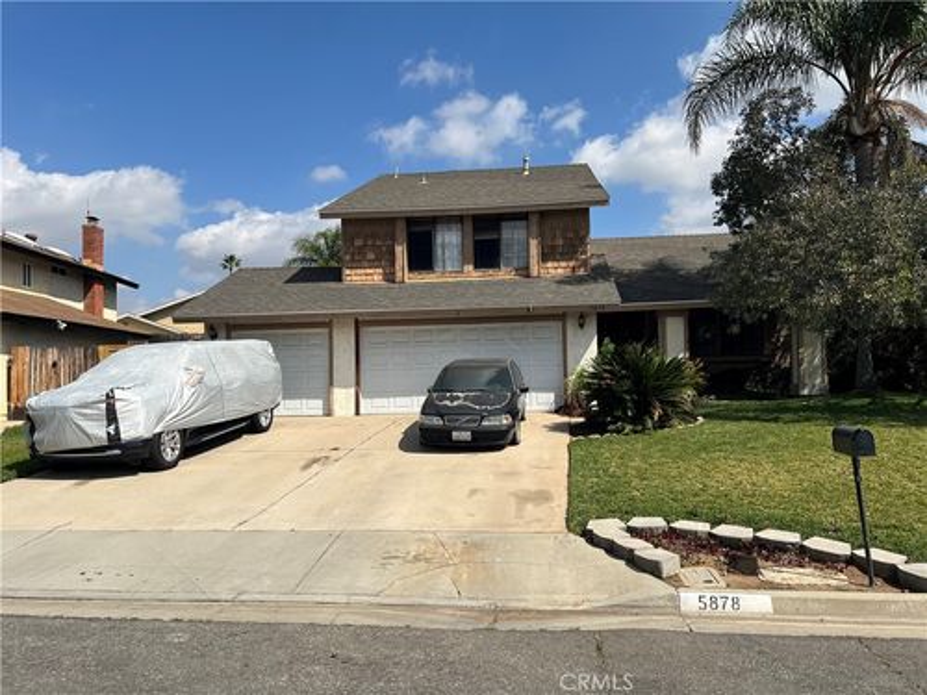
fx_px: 696
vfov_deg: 53.1
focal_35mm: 26
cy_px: 348
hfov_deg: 67.3
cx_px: 464
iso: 50
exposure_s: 1/6993
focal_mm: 5.7
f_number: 1.5
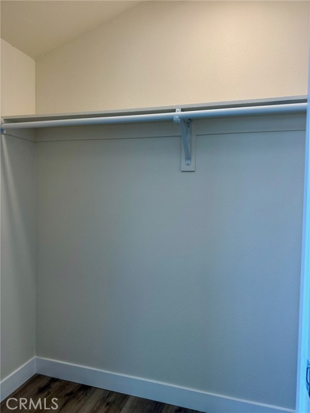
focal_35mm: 24
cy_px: 206
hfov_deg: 56.8
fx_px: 287
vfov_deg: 71.6
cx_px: 155
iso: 80
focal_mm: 6.76
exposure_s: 1/120
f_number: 1.78
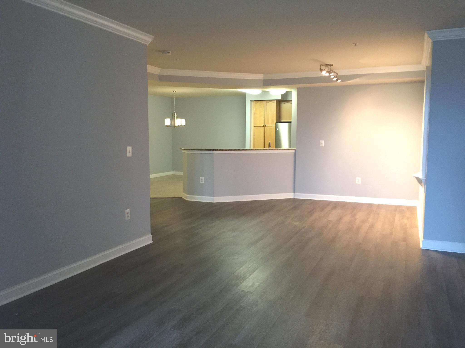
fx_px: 390
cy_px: 174
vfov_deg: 48.2
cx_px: 232
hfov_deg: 61.7
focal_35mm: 29
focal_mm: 4.15
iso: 125
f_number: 2.2
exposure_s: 1/15
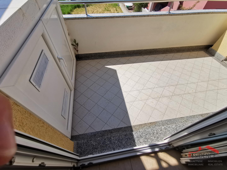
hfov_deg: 94.5
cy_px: 85
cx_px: 114
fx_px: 105
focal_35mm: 16
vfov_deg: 78.1
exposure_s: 1/1007
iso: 50
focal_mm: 2.35
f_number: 2.2
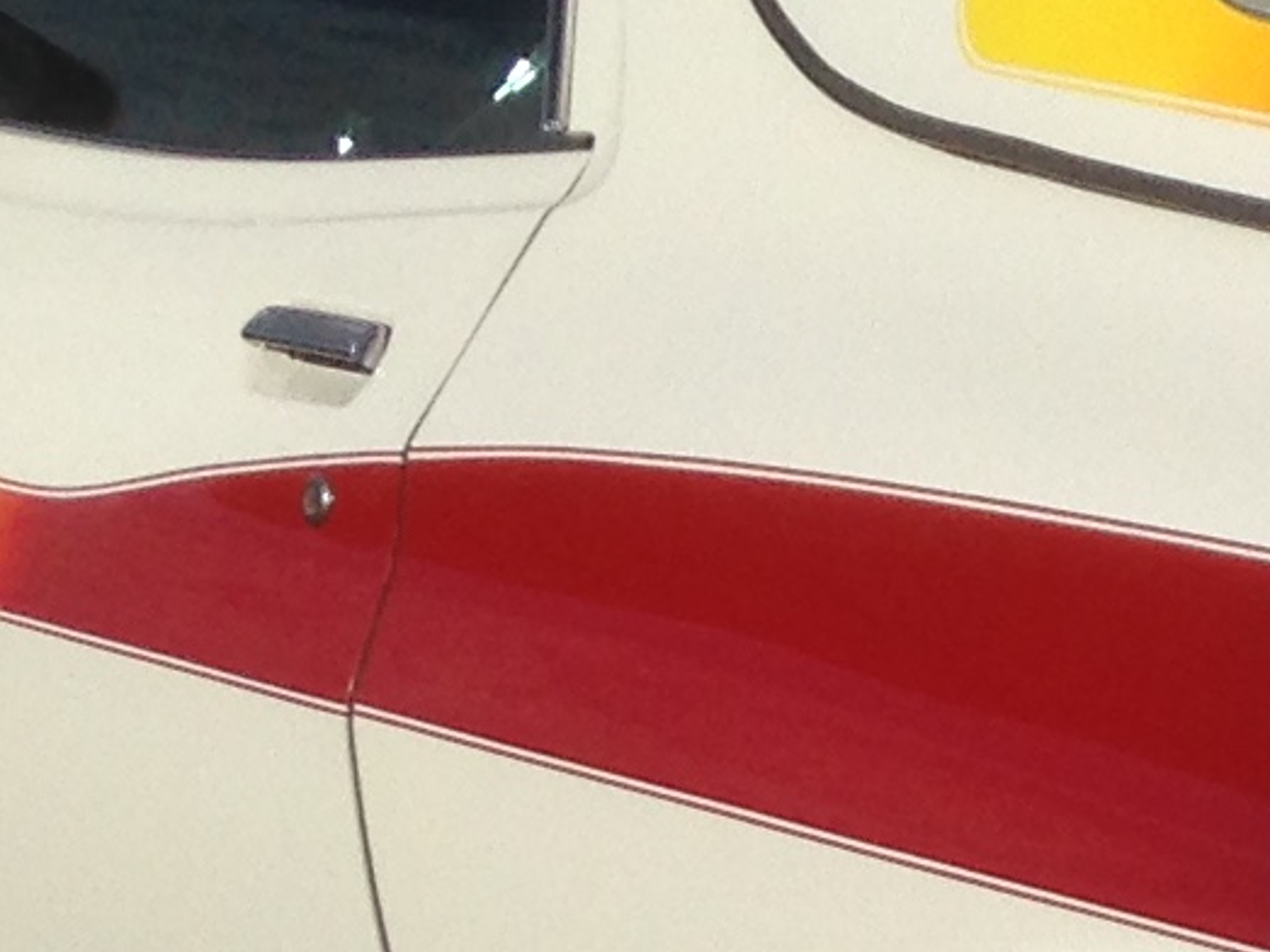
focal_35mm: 206
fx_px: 7556
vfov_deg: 7.1
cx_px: 2317
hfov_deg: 9.2
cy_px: 1438
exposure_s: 1/5435
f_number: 2.4
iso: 50
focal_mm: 4.12
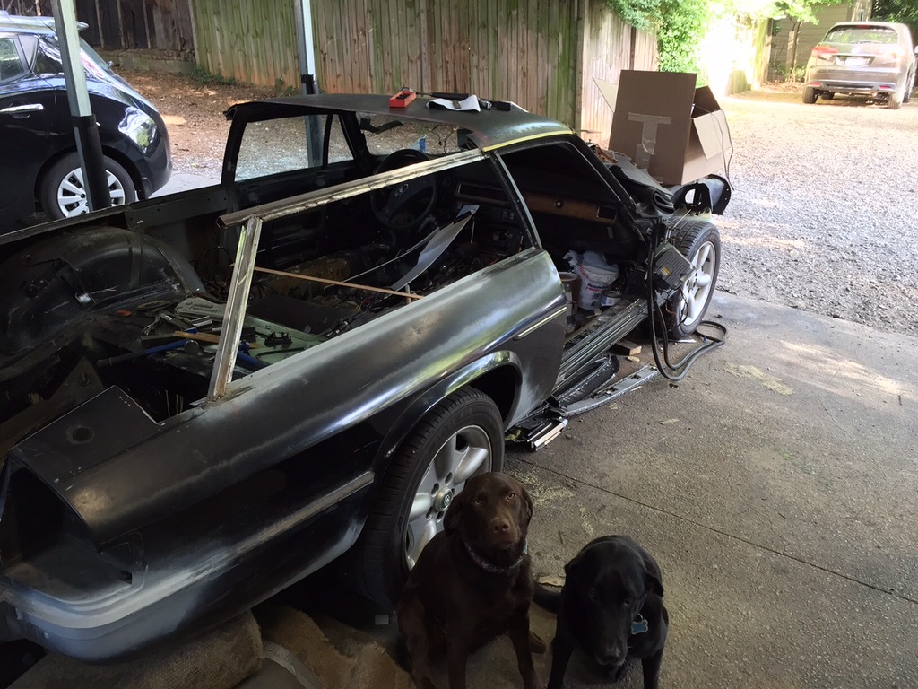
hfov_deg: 61.7
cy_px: 344
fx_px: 769
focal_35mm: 29
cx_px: 459
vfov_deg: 48.2
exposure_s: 1/30
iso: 80
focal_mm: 4.15
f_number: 2.2
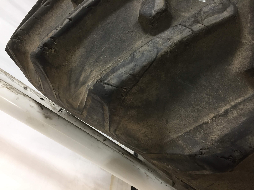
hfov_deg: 61.7
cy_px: 95
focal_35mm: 29
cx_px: 127
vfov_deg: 48.2
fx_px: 213
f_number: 2.2
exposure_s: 1/30
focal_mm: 4.15
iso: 100
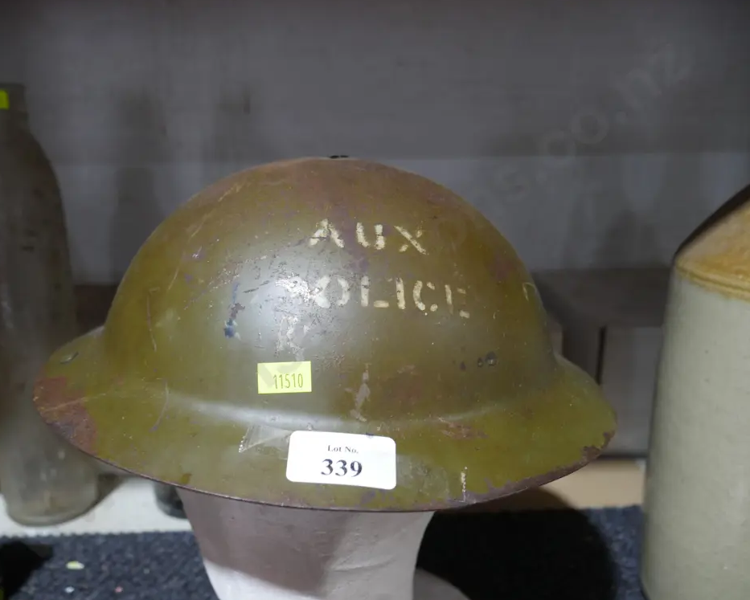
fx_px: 666
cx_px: 351
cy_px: 303
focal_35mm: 30
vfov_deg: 48.5
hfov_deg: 58.7
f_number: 3.5
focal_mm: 14
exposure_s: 1/60
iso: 500
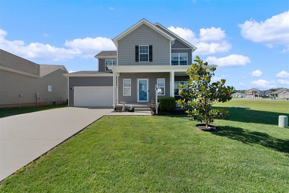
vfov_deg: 81.2
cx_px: 144
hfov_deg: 104.3
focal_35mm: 14
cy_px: 96
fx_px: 112
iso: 100
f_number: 7.1
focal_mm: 14
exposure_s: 1/160
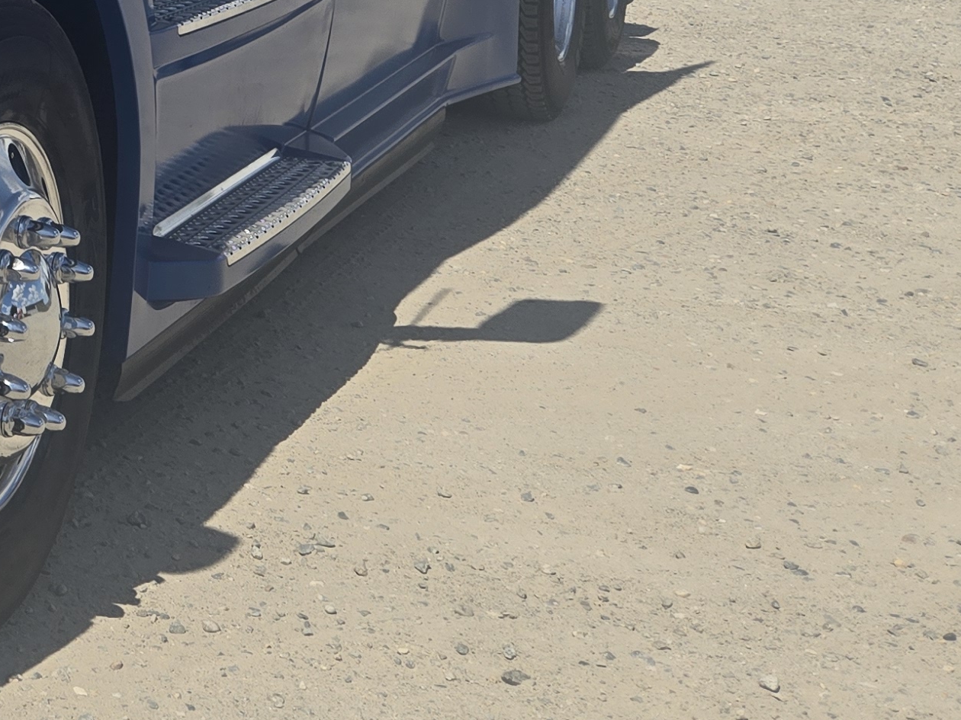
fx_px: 2027
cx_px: -365
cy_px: -188
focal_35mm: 73
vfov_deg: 18.9
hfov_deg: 23.0
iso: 25
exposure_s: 1/2510
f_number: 1.8
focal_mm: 5.4
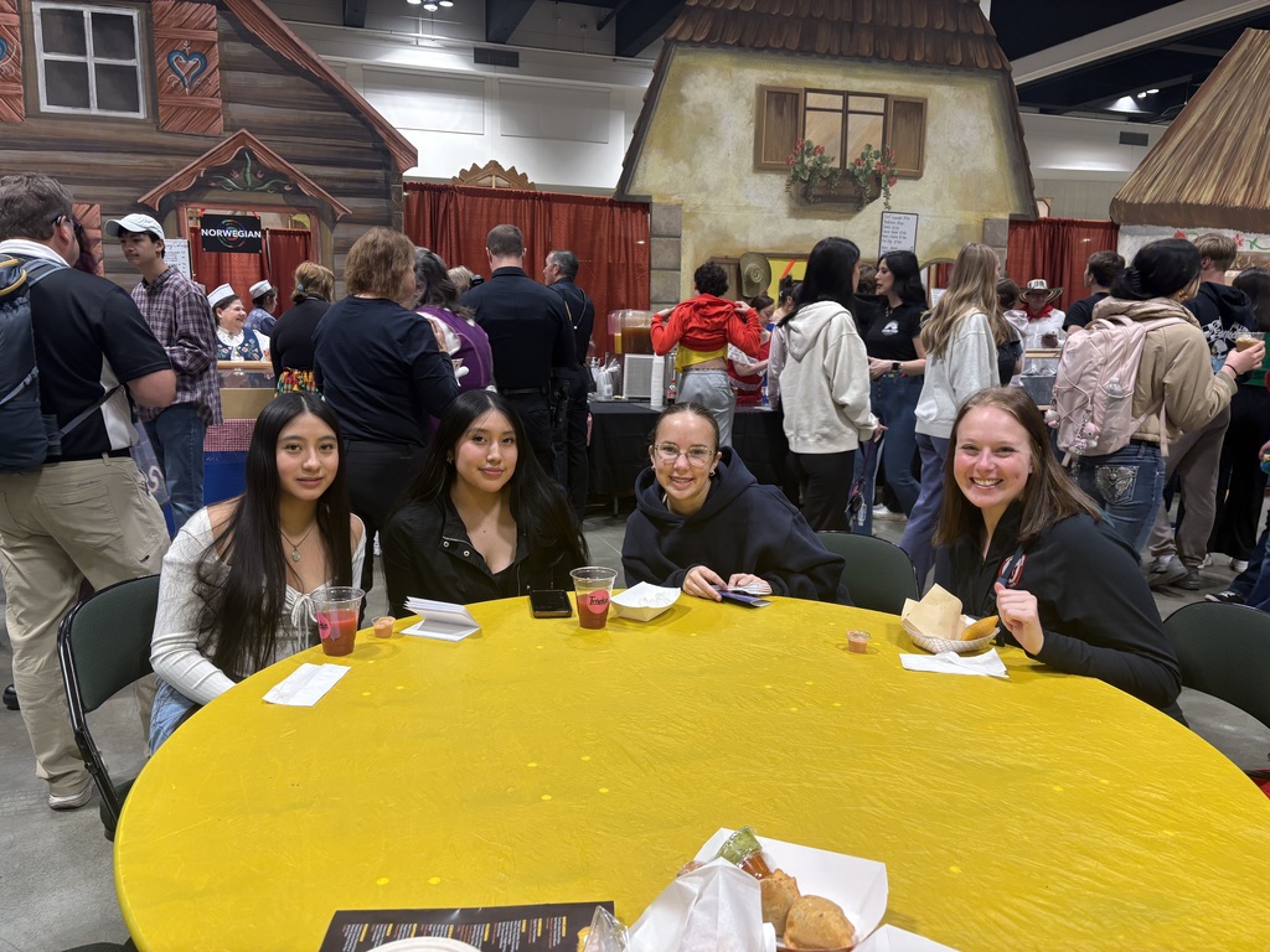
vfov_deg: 53.1
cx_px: 635
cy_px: 476
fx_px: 954
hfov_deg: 67.3
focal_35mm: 26
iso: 80
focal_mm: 5.96
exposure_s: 1/60
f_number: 1.6
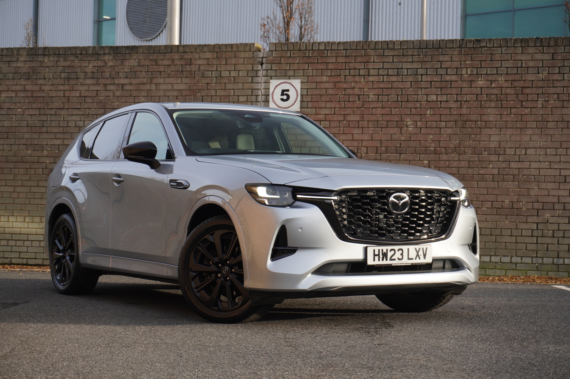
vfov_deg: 19.7
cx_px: 285
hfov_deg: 29.3
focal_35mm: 69
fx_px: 1092
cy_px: 190
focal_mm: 46
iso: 200
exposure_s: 1/160
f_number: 5.6
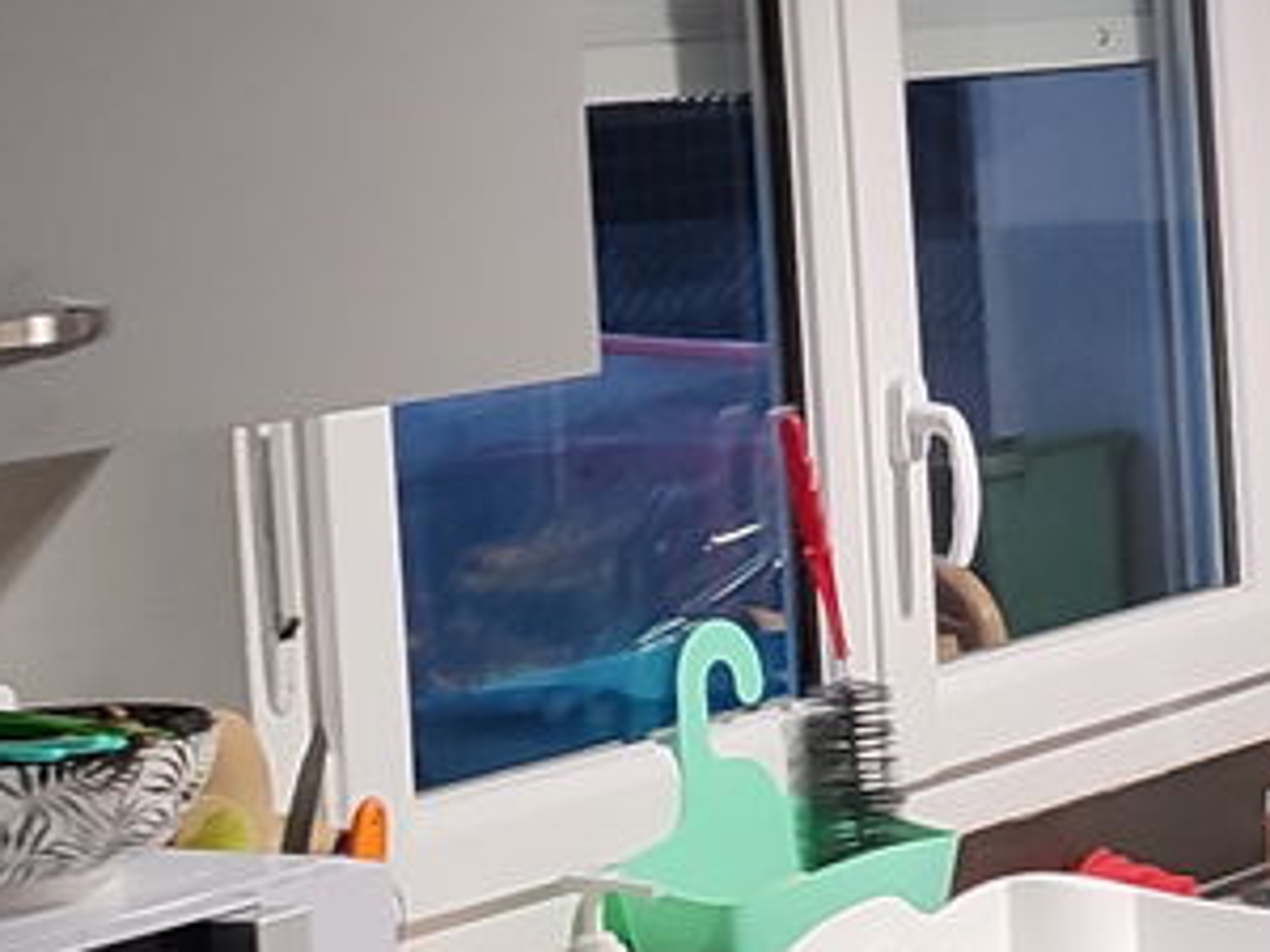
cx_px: 1803
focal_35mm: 128
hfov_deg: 14.5
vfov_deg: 11.6
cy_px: 254
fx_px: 4696
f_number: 1.89
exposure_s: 1/25
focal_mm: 5.89
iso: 411
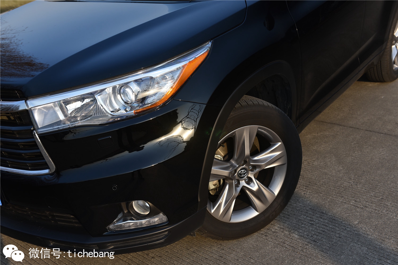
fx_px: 464
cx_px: 199
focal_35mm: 42
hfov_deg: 46.4
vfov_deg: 31.9
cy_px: 132
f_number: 6.3
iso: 200
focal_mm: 42
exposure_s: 1/200
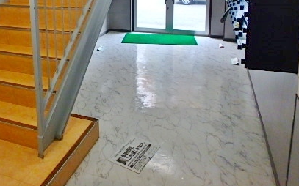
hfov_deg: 53.2
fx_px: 285
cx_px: 80
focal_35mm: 35
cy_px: 21
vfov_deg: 34.3
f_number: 3.5
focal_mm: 3.7
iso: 200
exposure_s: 1/40
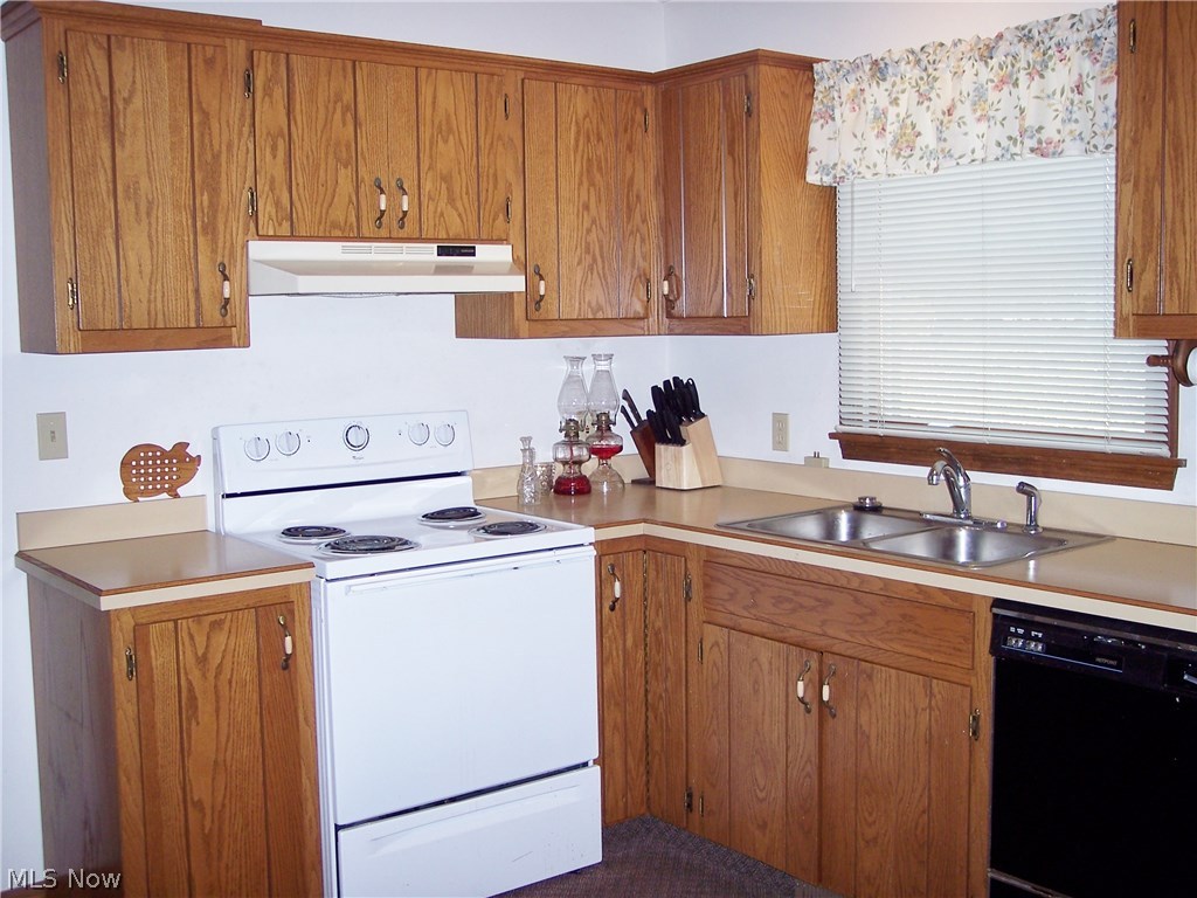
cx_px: 598
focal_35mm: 39
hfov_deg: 47.9
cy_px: 449
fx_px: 1349
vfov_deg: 36.8
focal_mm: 8
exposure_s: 1/60
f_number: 2.8
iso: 100
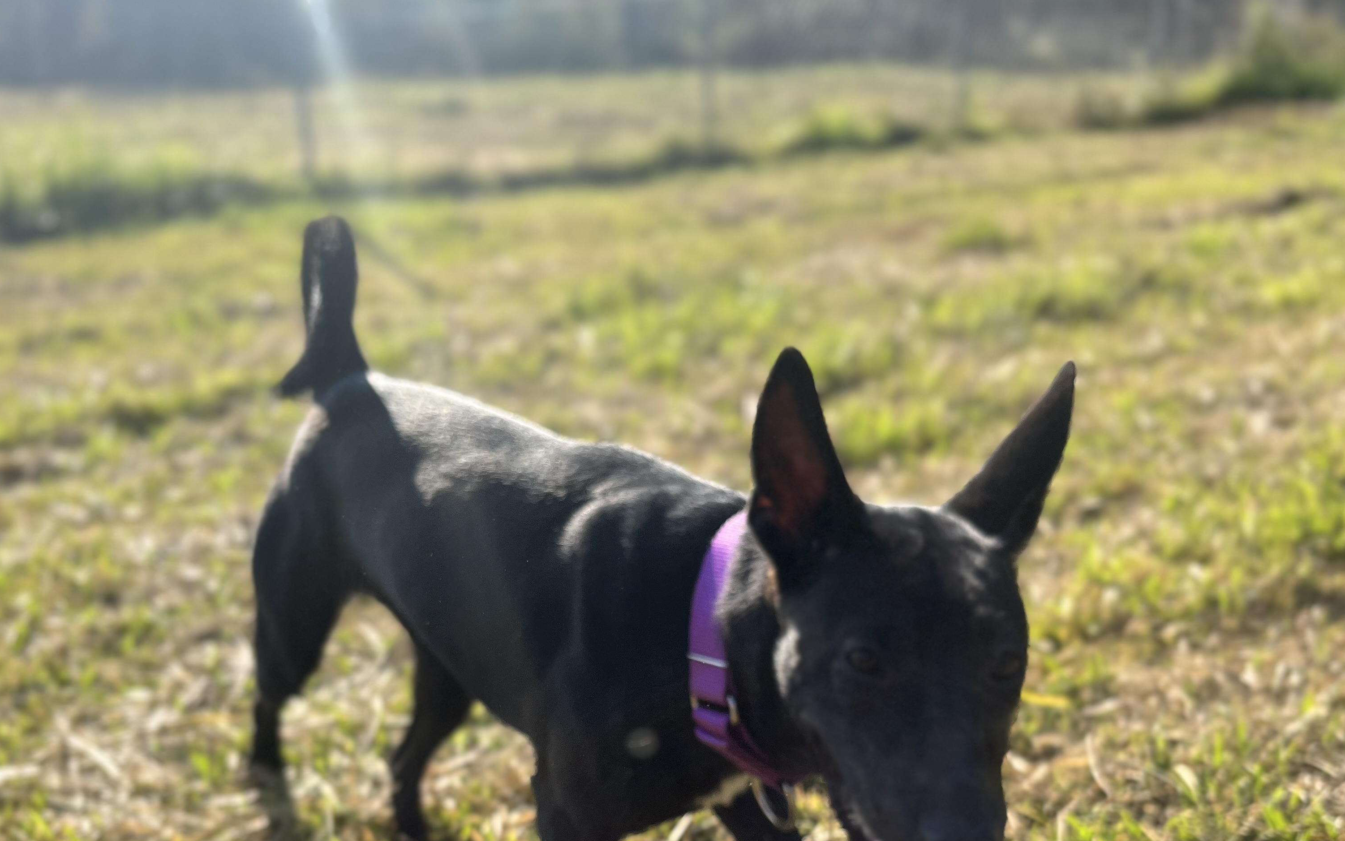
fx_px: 1356
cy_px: 744
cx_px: 672
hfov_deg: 52.7
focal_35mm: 37
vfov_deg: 32.8
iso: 50
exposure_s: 1/1957
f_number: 1.6
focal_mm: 5.1
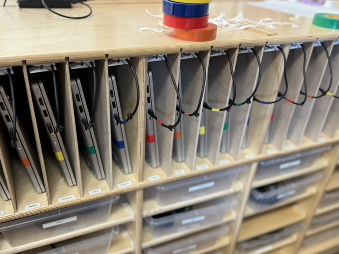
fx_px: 313
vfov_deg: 43.9
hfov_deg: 56.8
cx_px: 157
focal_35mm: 32
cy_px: 154
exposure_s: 1/60
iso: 160
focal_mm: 6.76
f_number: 1.78
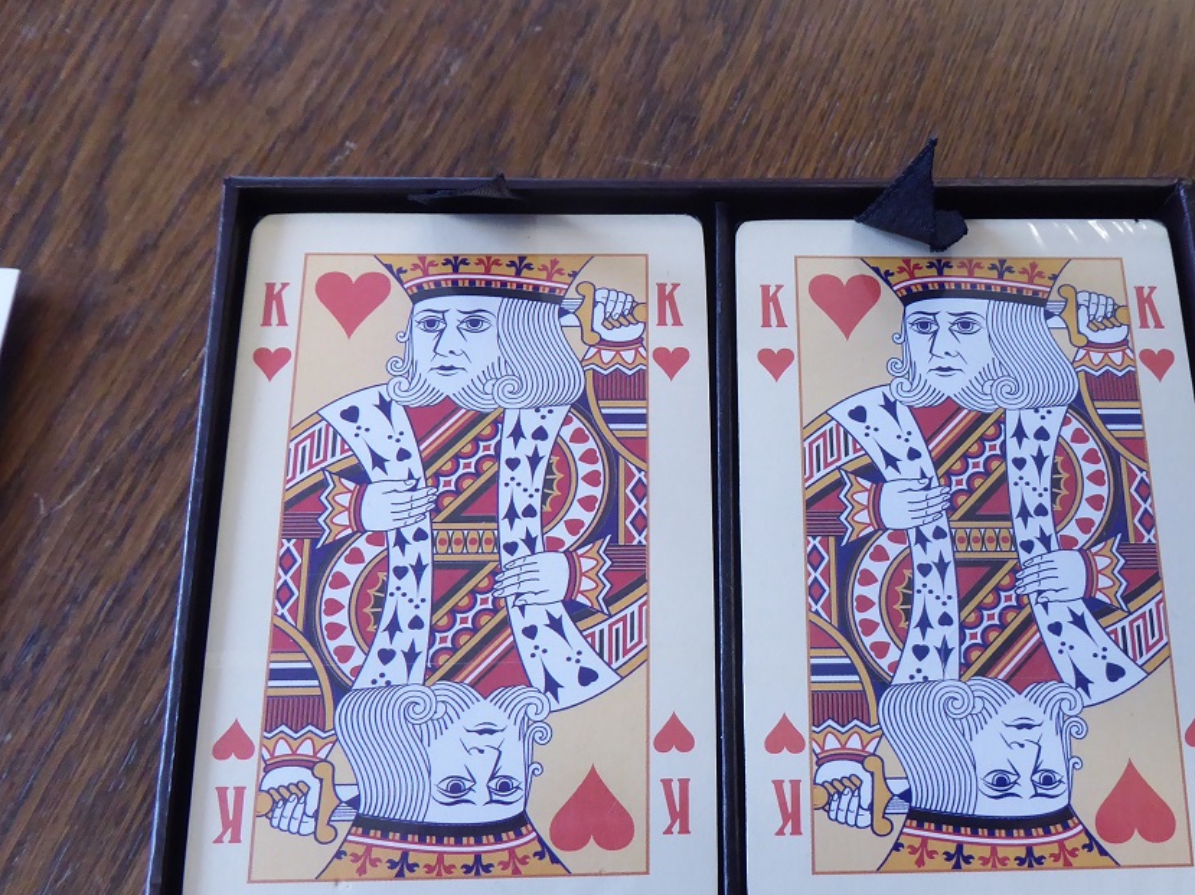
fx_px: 1208
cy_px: 582
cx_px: 764
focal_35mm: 35
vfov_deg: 40.3
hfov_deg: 52.0
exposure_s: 1/60
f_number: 3.3
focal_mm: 4.3
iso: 320
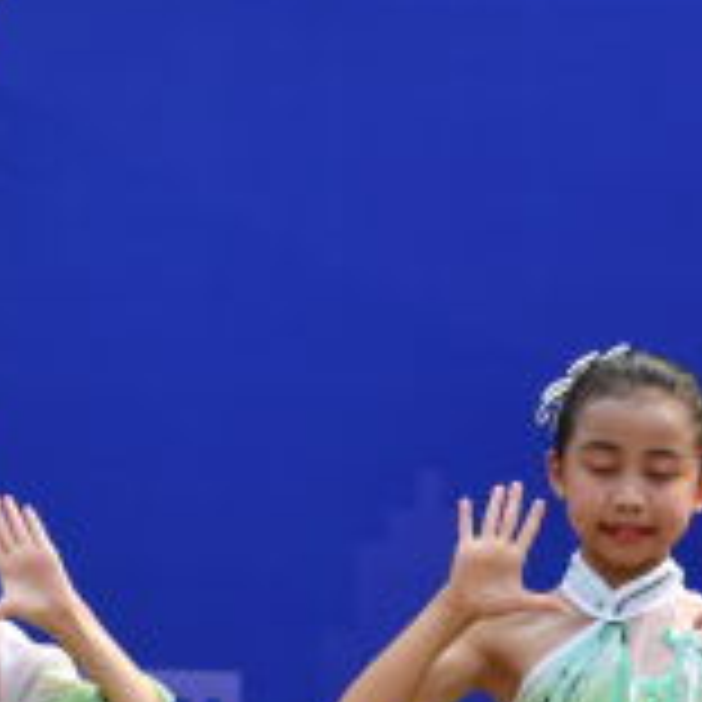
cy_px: 94
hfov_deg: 3.0
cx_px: -598
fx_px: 13330
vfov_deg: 3.0
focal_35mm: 581
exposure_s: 1/200
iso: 100
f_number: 7.1
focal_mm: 95
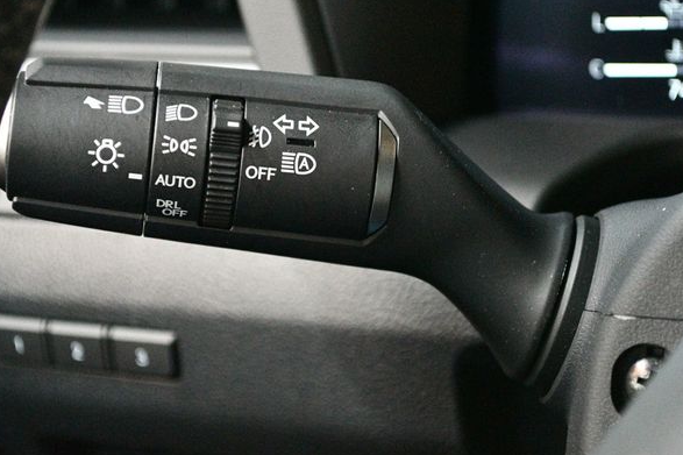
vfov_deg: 16.1
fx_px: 1612
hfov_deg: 23.9
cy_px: 226
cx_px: 321
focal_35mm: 85
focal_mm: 52
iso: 12800
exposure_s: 1/30
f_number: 5.6
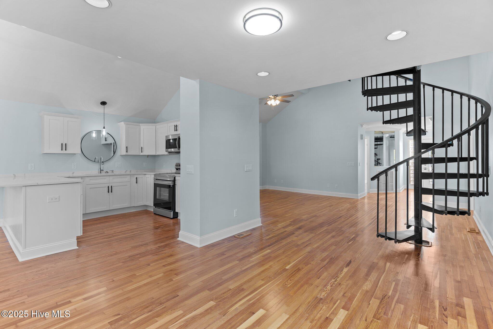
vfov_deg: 70.4
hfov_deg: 93.3
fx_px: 233
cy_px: 164
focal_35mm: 17
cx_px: 246
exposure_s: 1/1.67
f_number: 5.6
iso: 125
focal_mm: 17
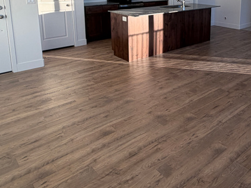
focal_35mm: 34
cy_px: 27
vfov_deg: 39.4
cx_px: 178
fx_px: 246
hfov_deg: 52.4
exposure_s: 1/131
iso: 40
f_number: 2.2
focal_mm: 2.22
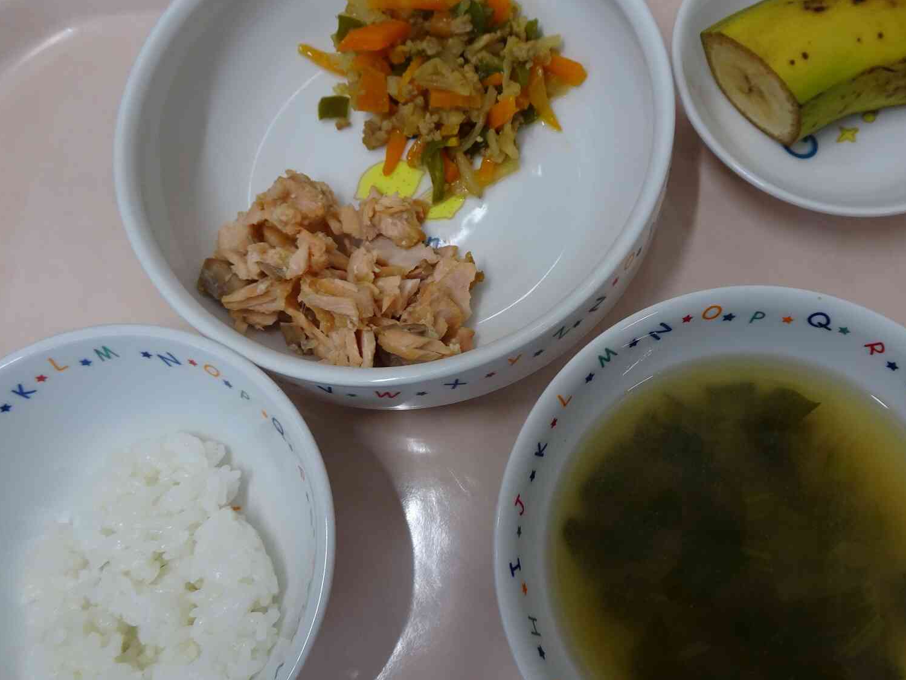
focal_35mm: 32
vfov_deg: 44.1
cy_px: 364
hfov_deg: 56.6
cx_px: 522
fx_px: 838
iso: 80
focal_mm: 4.1
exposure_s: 1/30
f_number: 3.5
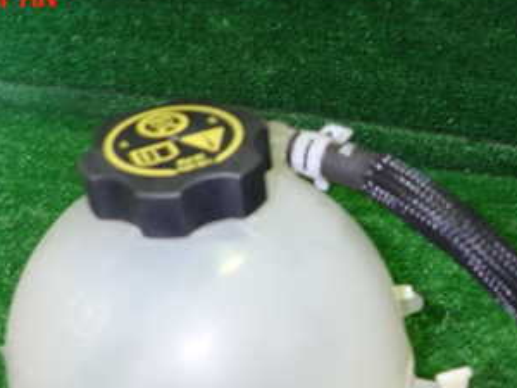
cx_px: 260
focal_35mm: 50
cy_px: 362
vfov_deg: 27.8
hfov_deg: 38.2
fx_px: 747
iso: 200
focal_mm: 4.5
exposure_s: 1/30
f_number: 2
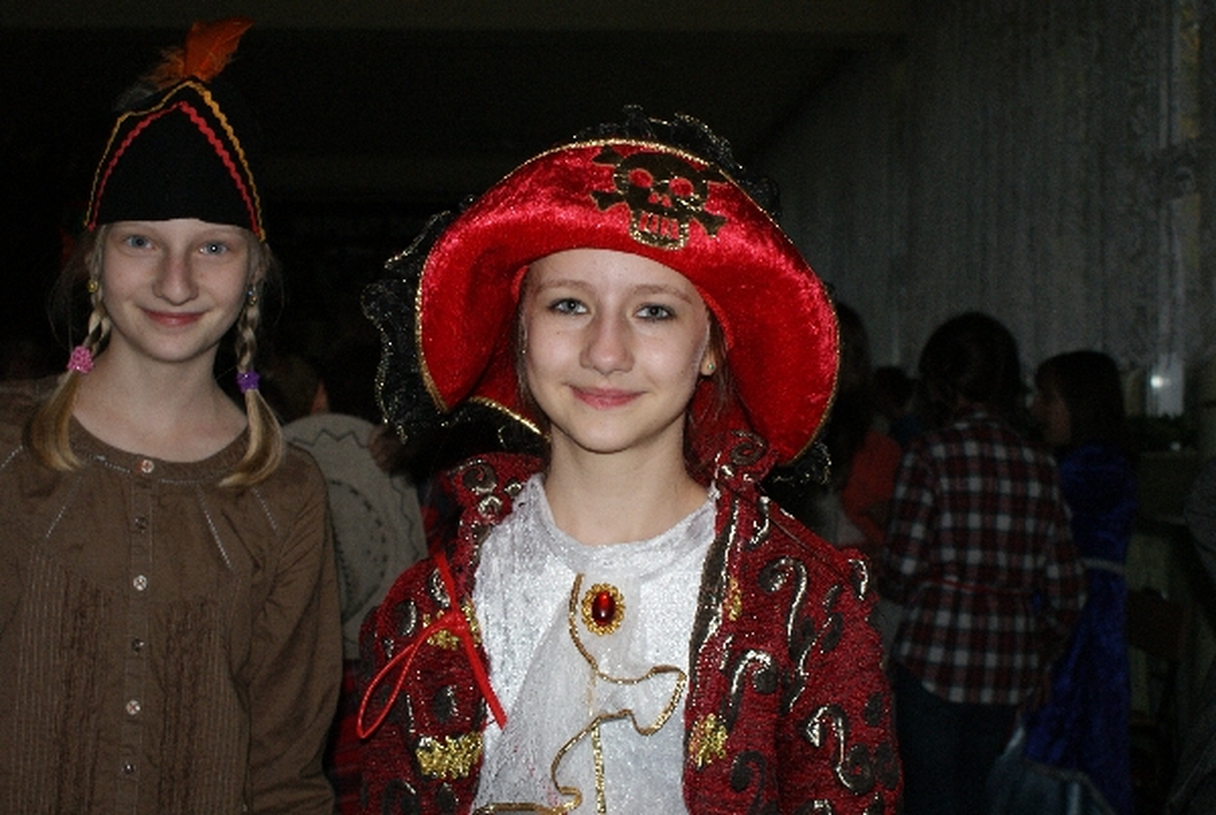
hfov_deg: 43.5
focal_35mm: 45
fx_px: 1522
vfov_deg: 30.0
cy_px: 408
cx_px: 608
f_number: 5.6
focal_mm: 30
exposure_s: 1/60
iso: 400
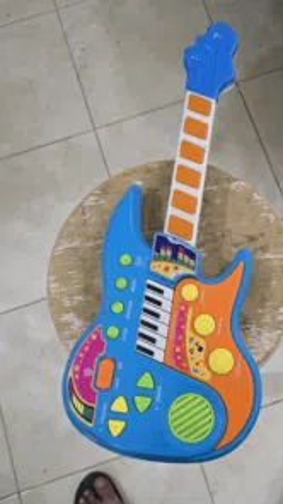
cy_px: 260
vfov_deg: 58.0
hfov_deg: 34.4
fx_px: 453
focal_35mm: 34
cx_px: 188
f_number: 1.7
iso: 1250
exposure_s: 1/100
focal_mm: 6.3
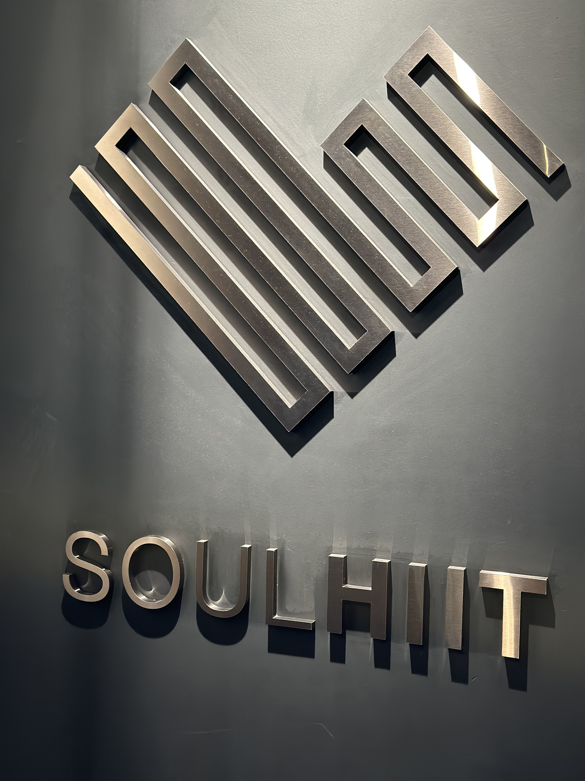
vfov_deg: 39.7
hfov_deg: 30.3
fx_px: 1082
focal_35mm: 48
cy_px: 390
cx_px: 292
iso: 250
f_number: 1.78
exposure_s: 1/33
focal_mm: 6.86
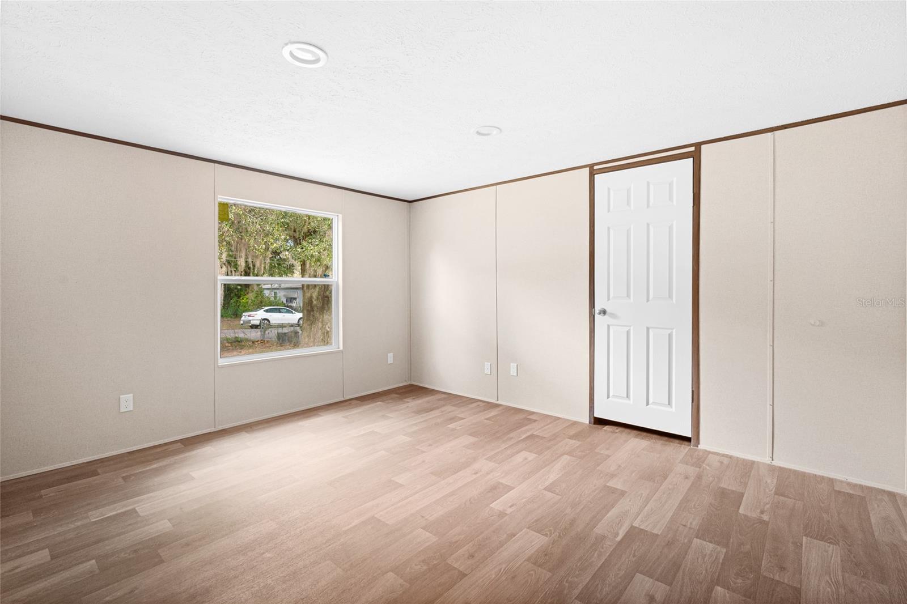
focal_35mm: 16
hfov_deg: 96.7
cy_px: 302
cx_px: 454
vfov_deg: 73.7
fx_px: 403
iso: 400
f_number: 8
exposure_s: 1/3
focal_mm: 16
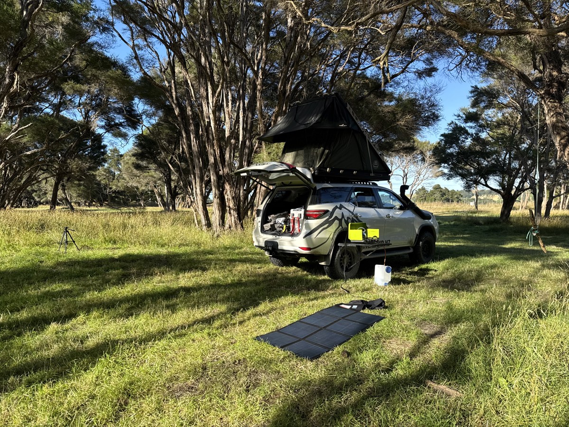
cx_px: 284
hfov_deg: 71.6
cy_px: 214
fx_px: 394
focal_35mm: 24
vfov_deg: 56.8
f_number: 1.78
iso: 80
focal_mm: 6.76
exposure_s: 1/1285
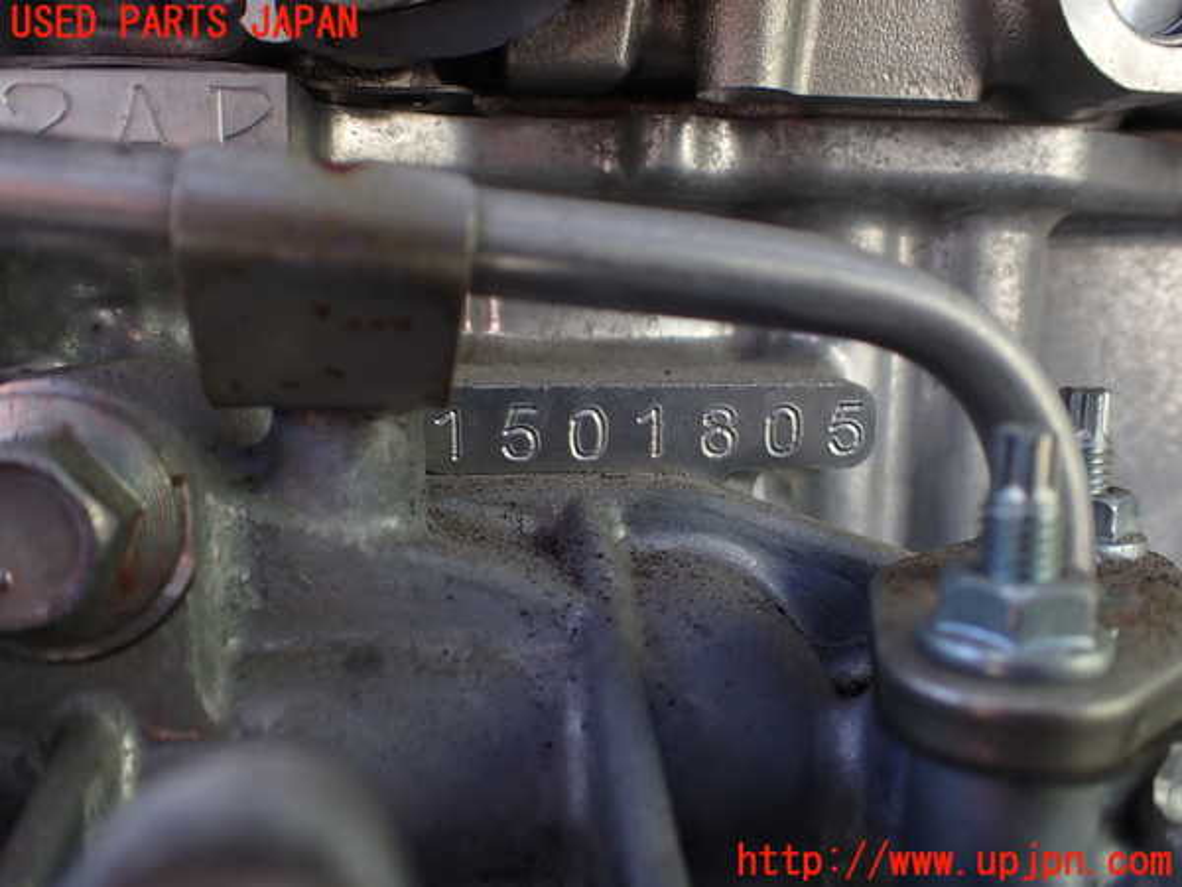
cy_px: 444
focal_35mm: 30
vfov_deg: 46.8
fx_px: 1024
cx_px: 591
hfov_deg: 60.0
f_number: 2.3
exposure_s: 1/160
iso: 100
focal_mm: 5.4
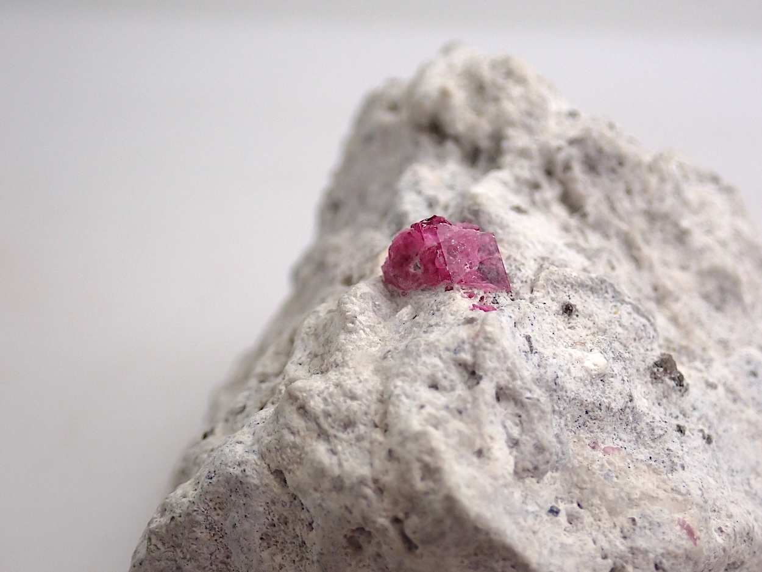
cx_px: 381
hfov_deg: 27.4
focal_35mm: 71
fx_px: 1563
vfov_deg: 20.7
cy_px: 286
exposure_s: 1/80
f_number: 3.9
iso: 200
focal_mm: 12.73
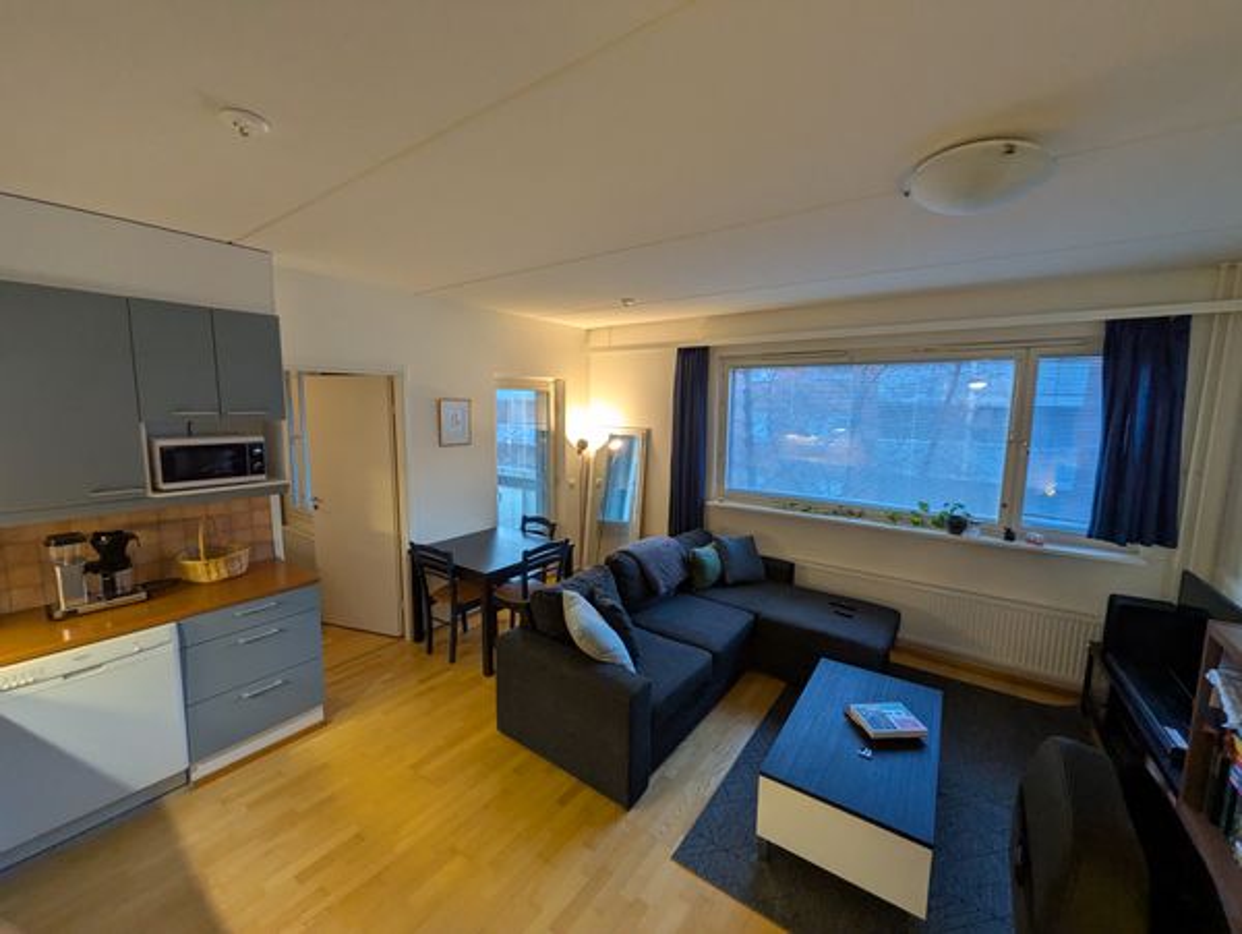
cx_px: 621
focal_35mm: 14
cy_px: 467
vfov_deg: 85.8
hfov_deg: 102.0
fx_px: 503
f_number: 2.2
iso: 146
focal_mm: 1.83
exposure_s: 1/33.3
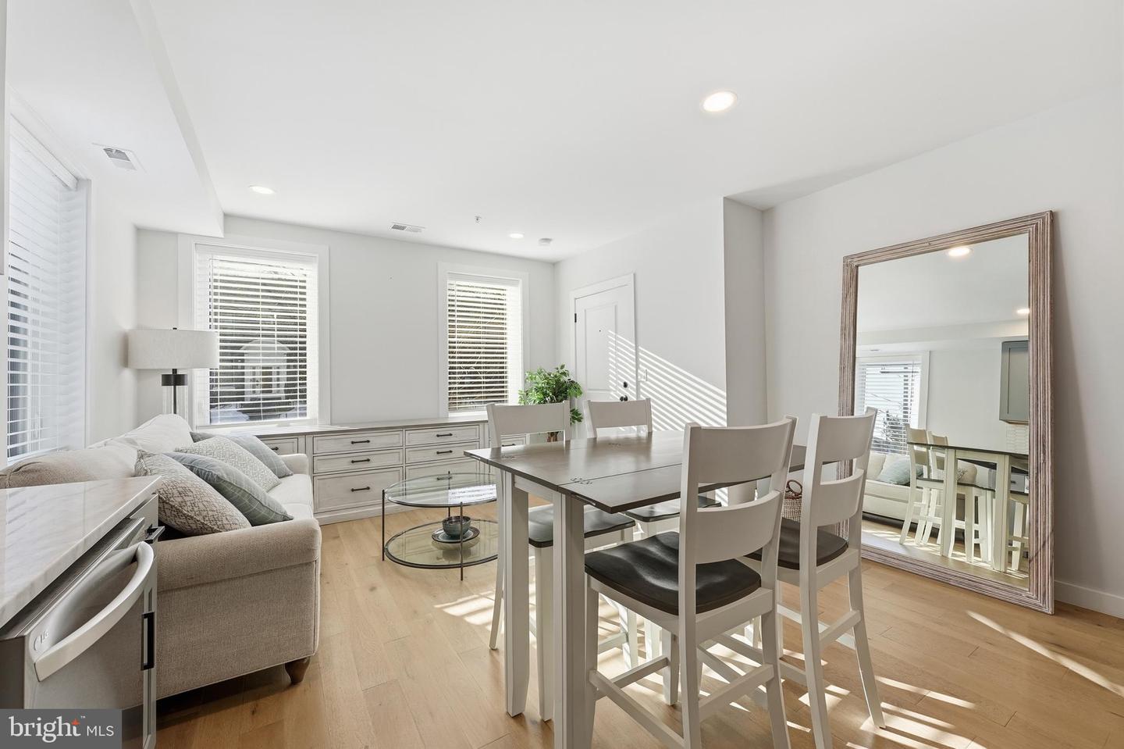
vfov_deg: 81.2
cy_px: 374
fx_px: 437
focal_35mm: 14
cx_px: 562
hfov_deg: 104.3
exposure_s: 1/1250
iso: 400
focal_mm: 14
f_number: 11
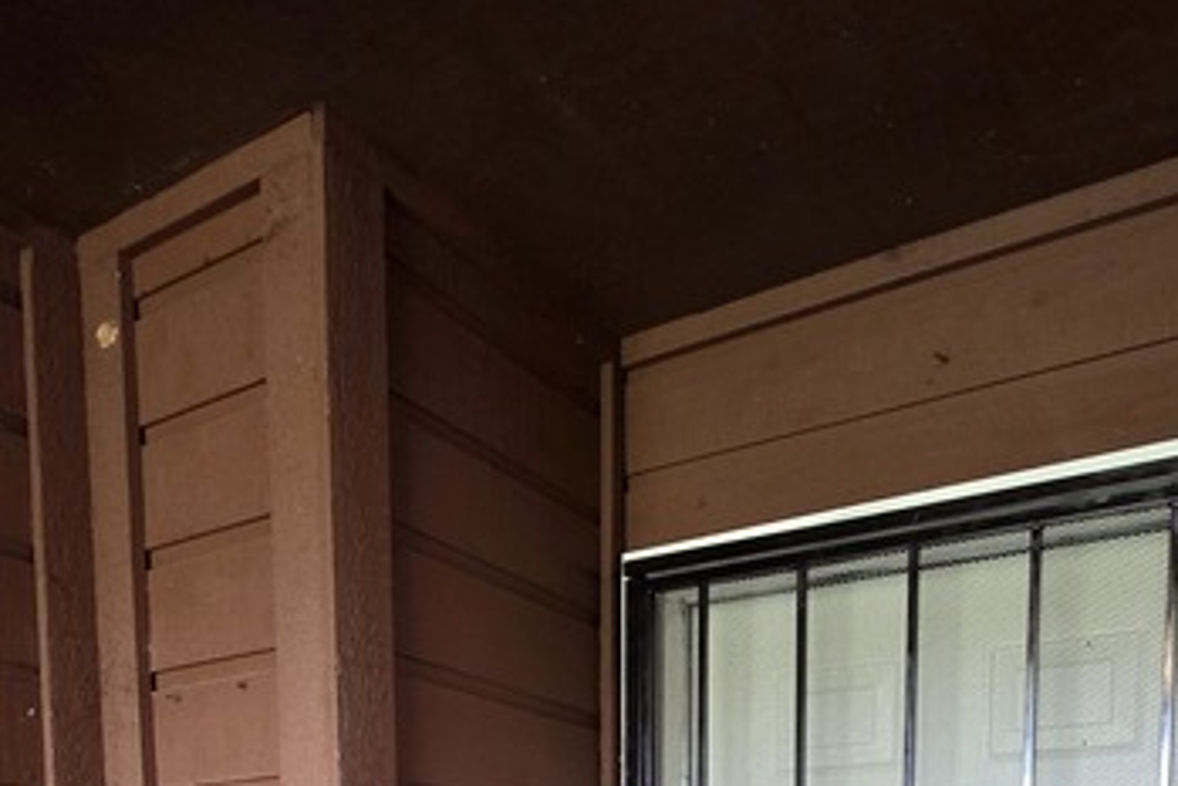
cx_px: 689
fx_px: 1015
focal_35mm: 31
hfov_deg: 59.9
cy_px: 1046
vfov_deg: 31.5
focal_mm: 2.2
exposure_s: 1/60
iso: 500
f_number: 2.2
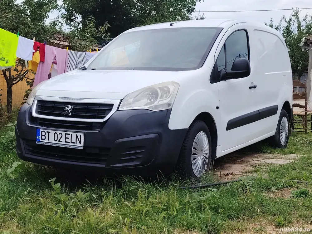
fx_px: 433
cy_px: 117
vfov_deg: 30.3
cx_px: 156
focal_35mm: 48
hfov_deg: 39.7
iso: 100
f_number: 1.75
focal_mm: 5.25
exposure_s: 1/735
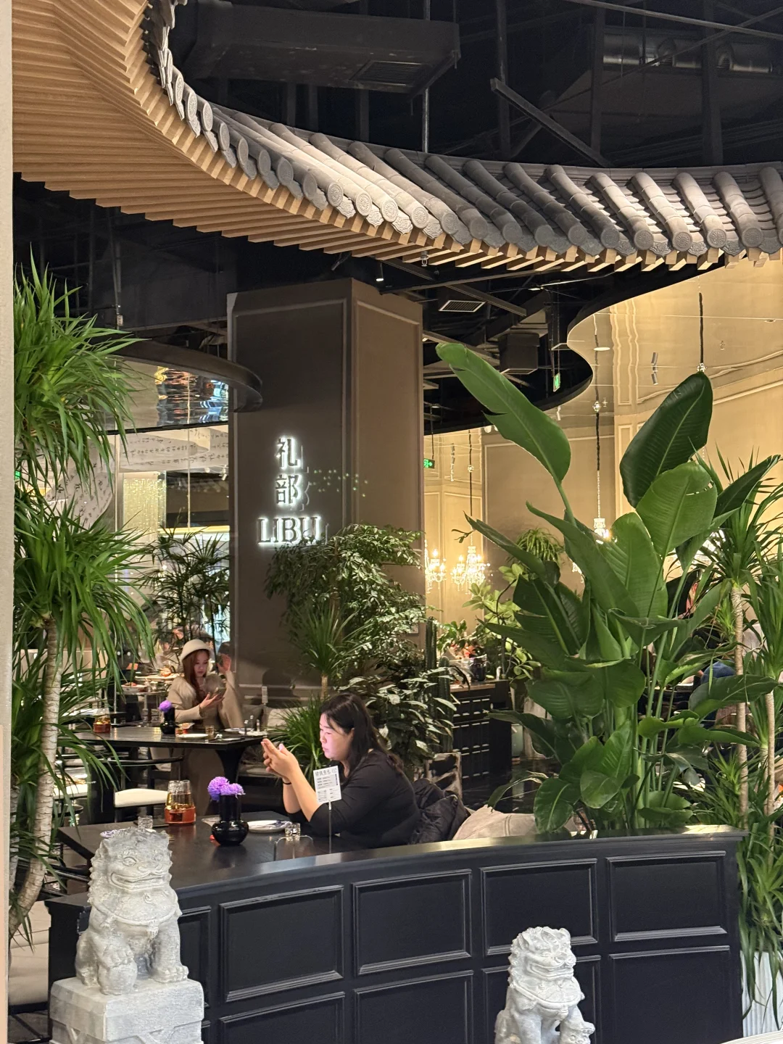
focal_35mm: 48
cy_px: 522
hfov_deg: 30.3
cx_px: 392
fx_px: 1448
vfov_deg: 39.7
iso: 320
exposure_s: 1/33
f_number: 1.78
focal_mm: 6.76
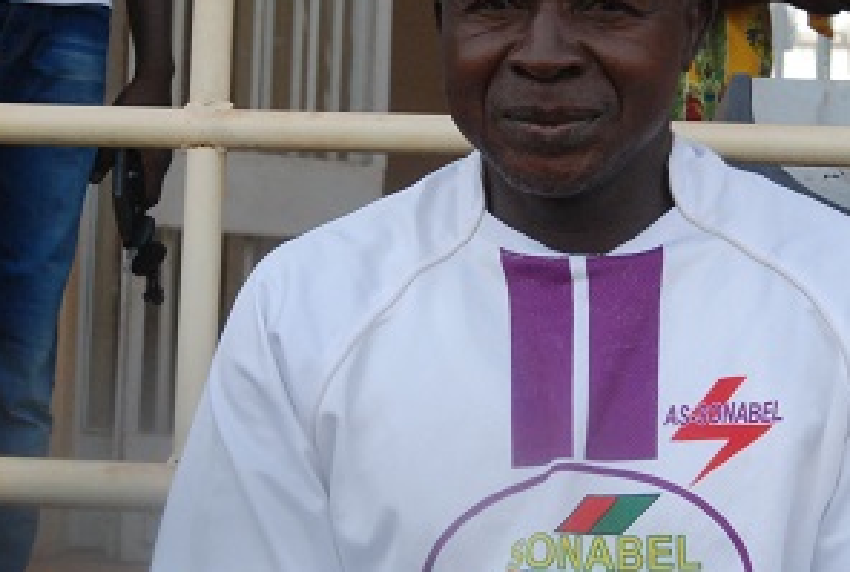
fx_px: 2724
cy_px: 273
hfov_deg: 17.7
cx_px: 526
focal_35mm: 115
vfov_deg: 12.0
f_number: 11
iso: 1000
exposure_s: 1/500
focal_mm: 35
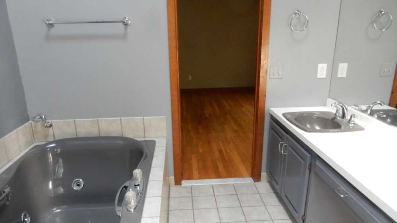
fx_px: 295
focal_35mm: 28
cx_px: 194
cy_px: 131
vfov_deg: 41.3
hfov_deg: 67.9
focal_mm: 4.5
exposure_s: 1/30
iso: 360
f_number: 3.7
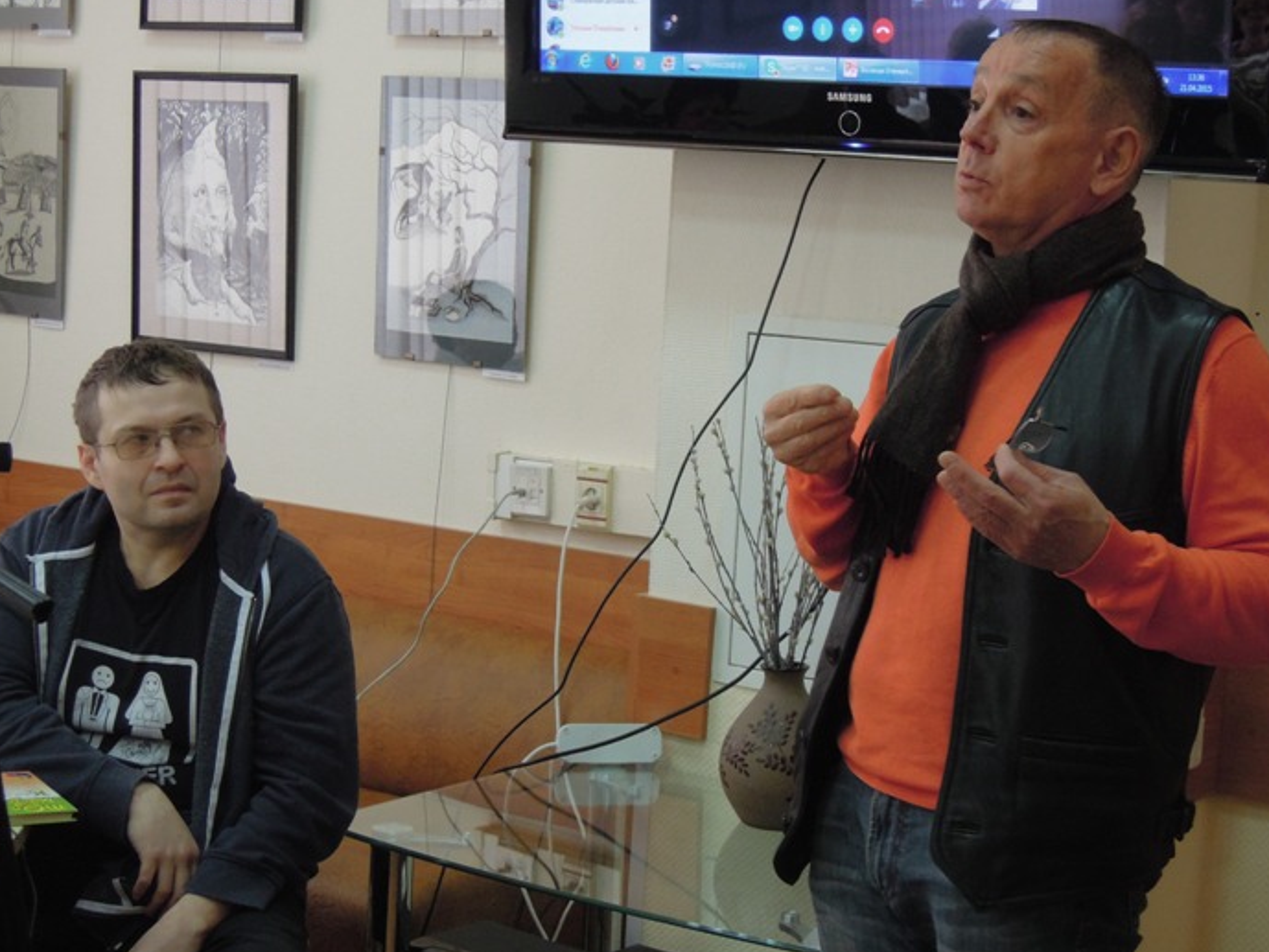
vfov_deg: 20.4
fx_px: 2640
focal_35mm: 72
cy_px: 412
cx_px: 619
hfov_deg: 27.0
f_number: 3.7
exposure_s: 1/40
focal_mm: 11.1
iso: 400
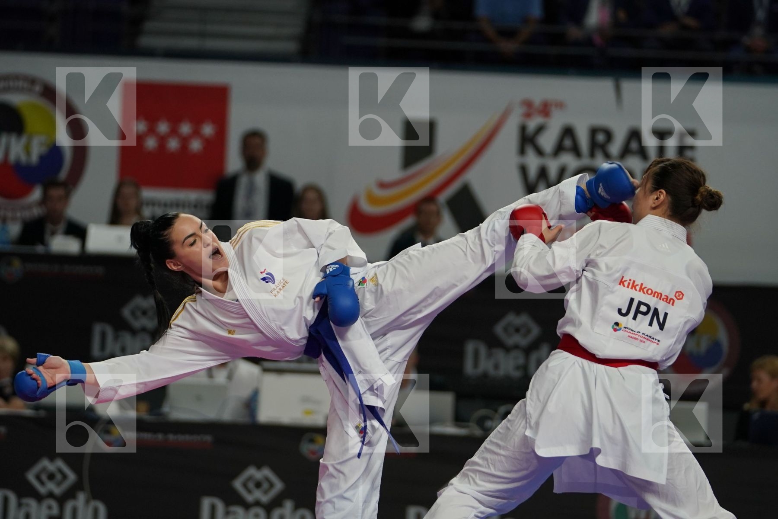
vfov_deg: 5.6
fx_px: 5316
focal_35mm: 246
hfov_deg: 8.4
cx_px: 389
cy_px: 260
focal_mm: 164
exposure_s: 1/1000
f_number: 2.8
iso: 1000
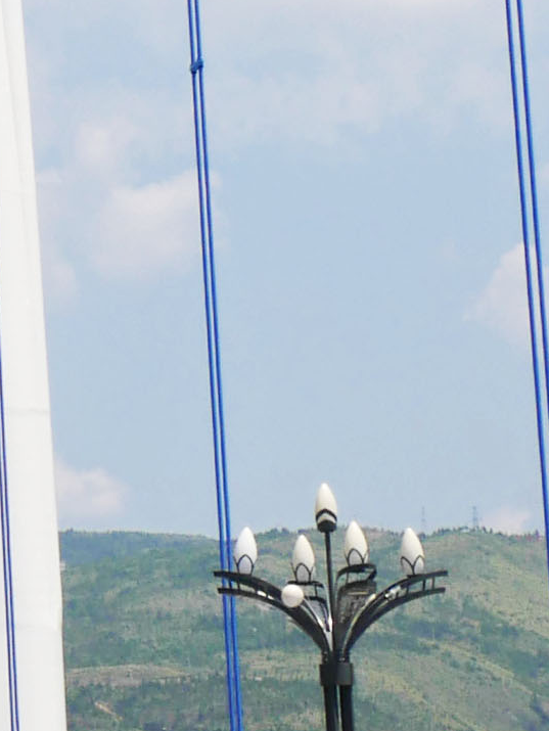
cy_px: -431
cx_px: -787
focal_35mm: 257
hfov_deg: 5.6
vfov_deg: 7.5
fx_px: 5430
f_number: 11
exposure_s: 1/640
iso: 200
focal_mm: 20
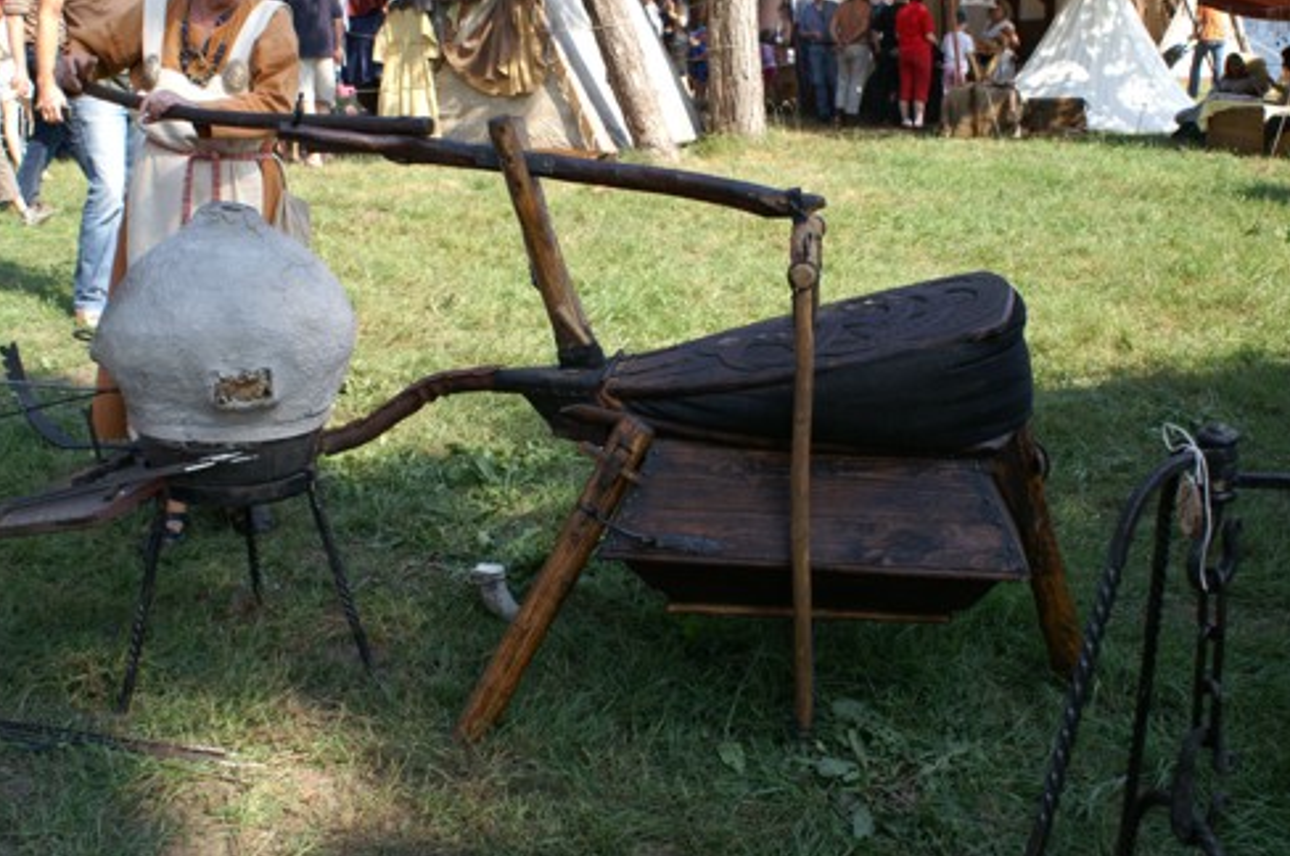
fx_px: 1539
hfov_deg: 45.5
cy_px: 428
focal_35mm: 43
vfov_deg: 31.1
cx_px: 648
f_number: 6.7
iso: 400
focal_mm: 28
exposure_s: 1/500
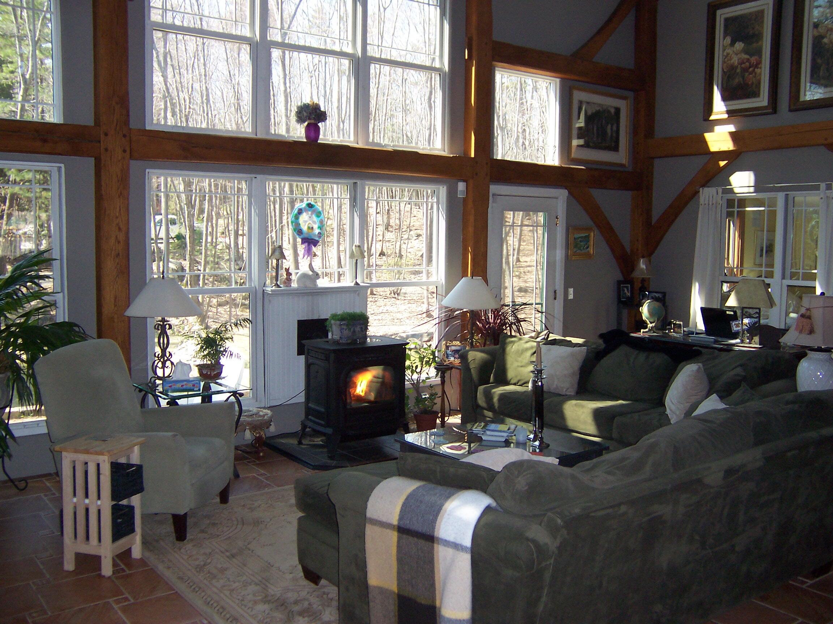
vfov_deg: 42.9
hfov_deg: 55.4
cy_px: 312
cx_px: 416
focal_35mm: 33
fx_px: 794
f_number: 2.8
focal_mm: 5.5
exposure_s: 1/60
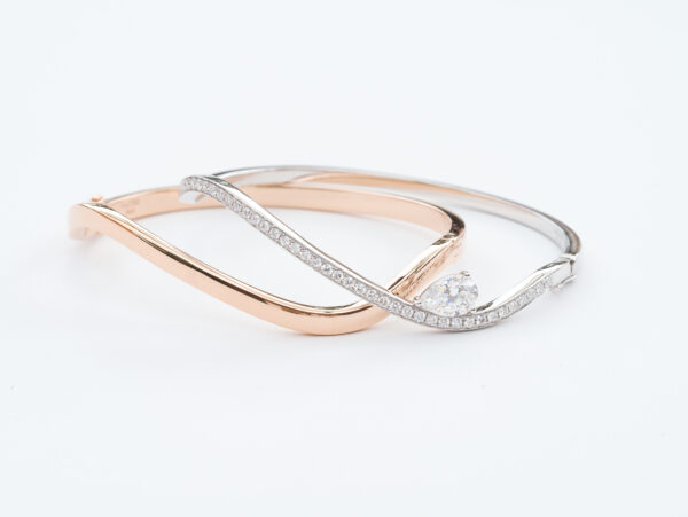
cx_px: 344
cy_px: 258
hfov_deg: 16.4
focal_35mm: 120
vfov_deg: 12.4
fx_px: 2387
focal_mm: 60
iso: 100
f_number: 9
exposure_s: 1/100
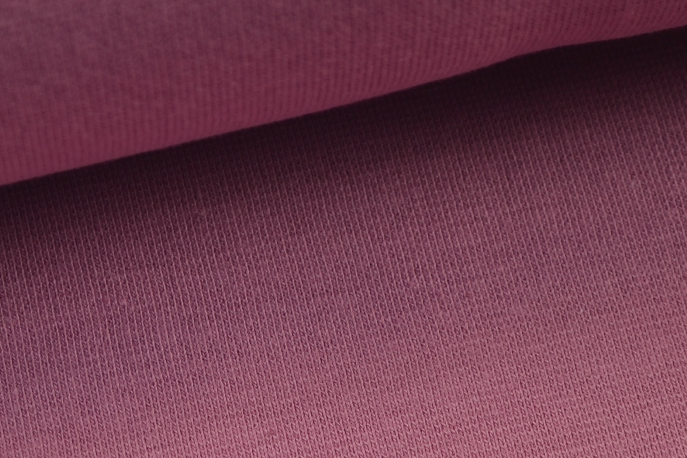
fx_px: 3244
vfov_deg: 8.1
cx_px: 172
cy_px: 314
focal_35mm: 170
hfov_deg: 12.1
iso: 100
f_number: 5.6
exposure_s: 1/20
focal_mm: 48
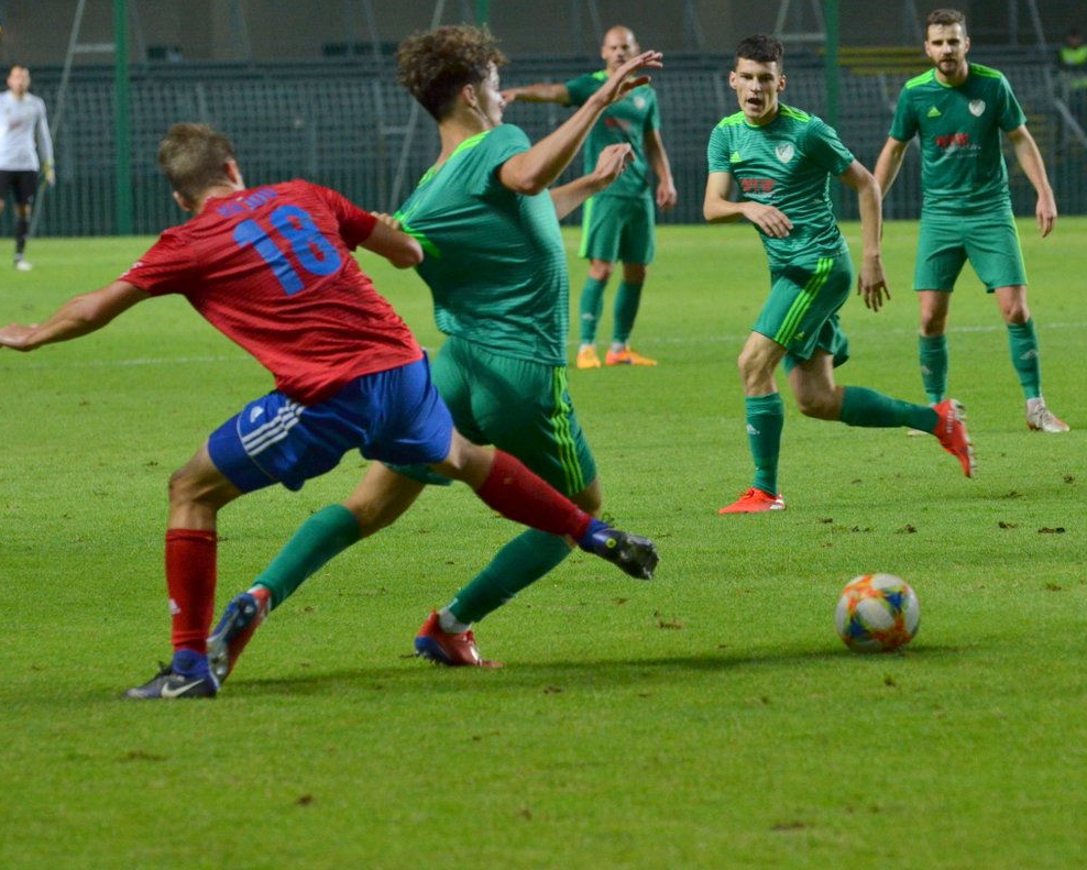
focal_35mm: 290
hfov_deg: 6.7
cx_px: 534
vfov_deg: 5.3
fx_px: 9332
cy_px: 436
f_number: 5
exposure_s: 1/400
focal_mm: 170
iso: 1600
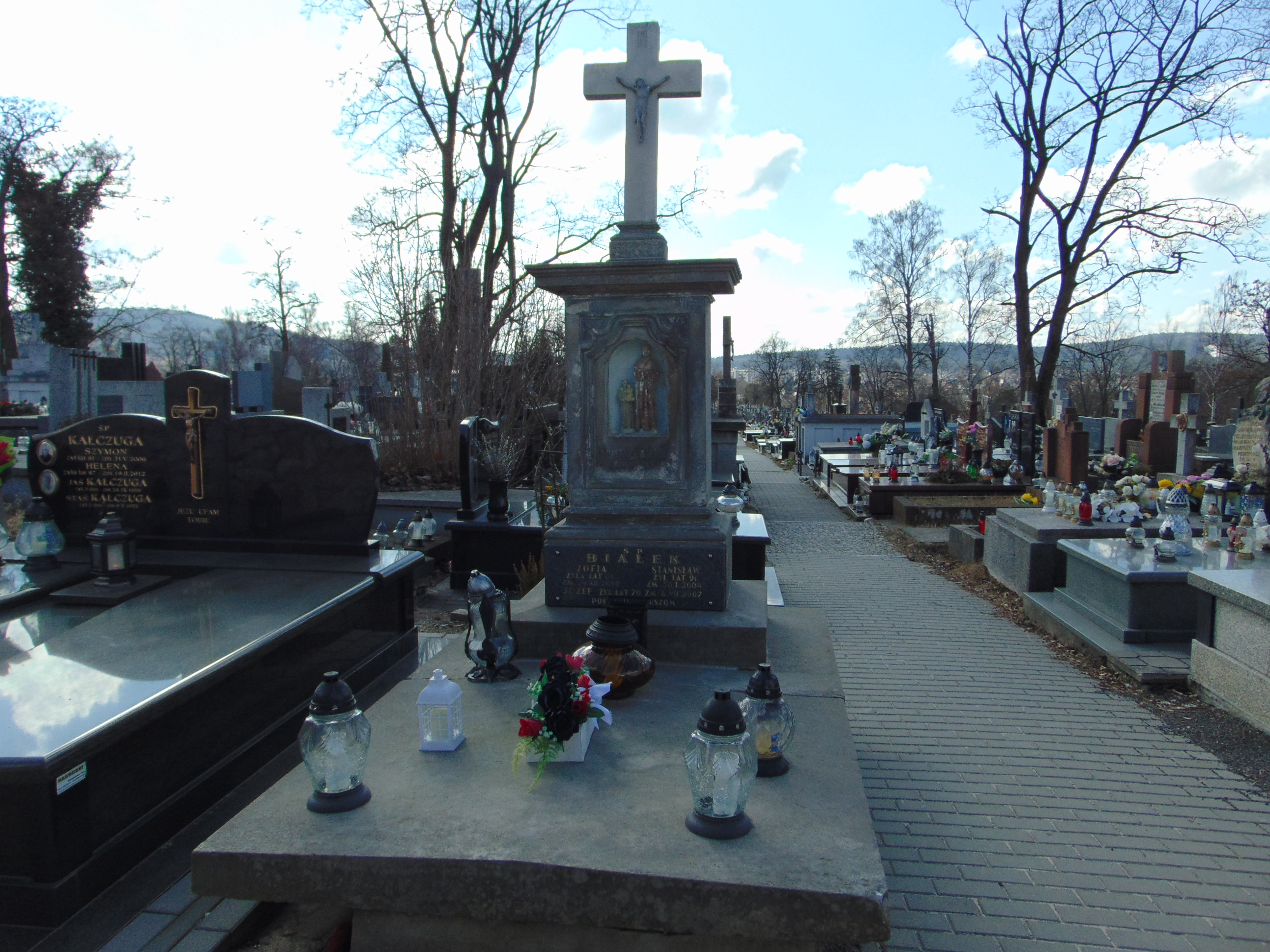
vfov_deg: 54.9
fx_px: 917
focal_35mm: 25
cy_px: 476
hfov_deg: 69.4
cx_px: 635
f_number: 7.7
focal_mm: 4.5
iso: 80
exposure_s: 1/200
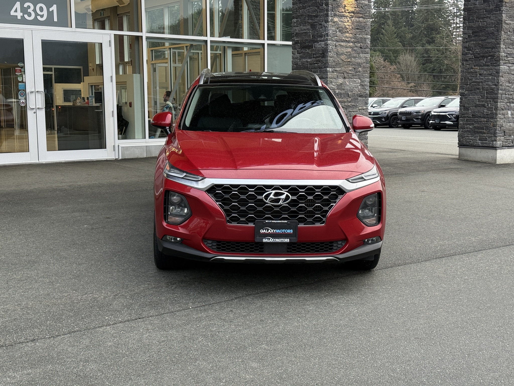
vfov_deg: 30.3
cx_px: 257
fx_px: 713
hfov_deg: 39.7
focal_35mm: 48
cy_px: 193
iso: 80
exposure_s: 1/214
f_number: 1.78
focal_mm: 6.76
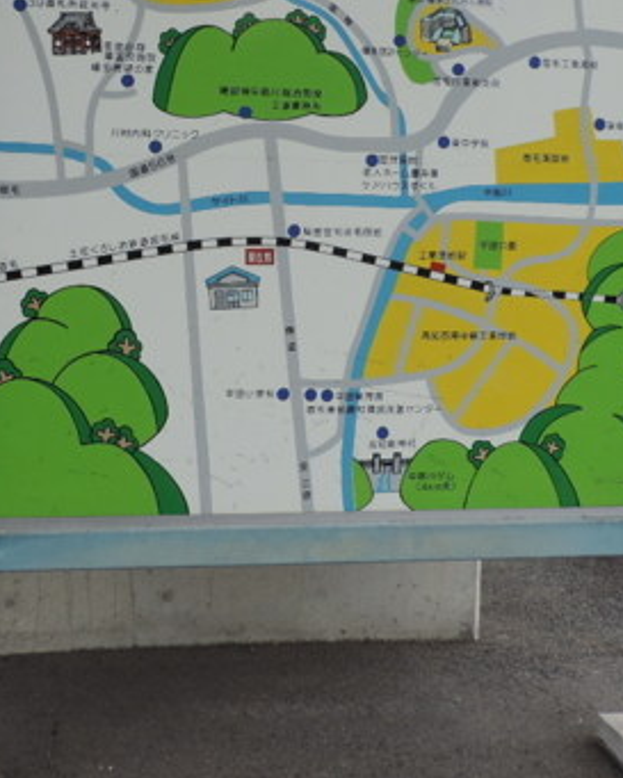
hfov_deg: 27.5
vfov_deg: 33.8
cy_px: 246
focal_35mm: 55
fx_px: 1267
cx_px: 233
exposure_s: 1/400
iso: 80
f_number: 3
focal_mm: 4.3
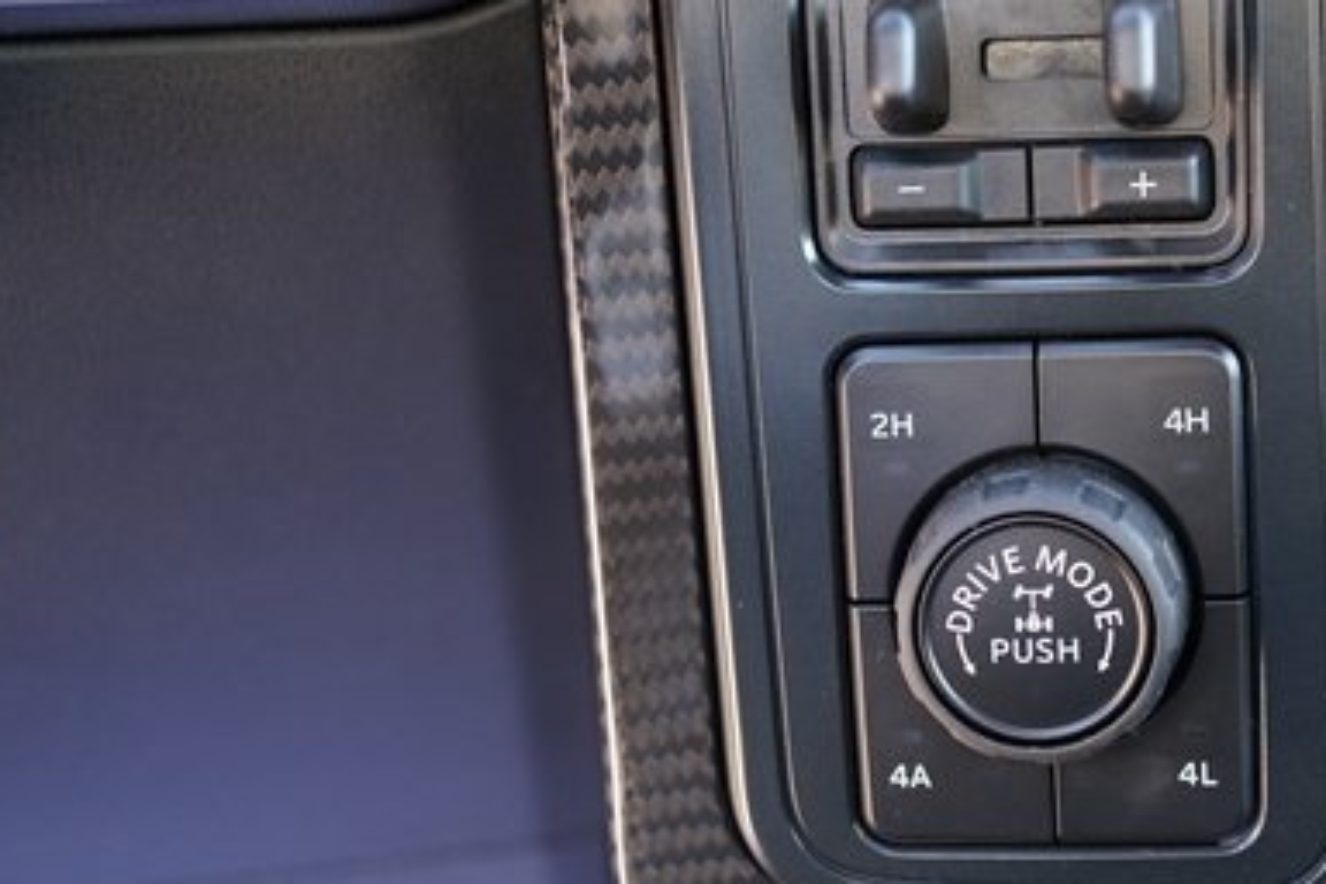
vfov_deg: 20.9
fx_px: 2394
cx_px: 1067
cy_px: 433
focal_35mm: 65
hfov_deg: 30.2
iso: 1000
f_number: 4
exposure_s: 1/60
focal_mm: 39
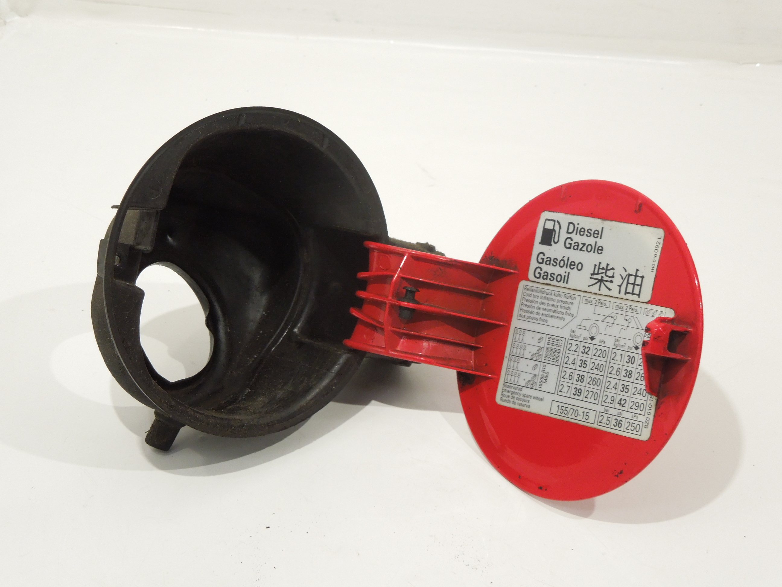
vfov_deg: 16.6
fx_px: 2011
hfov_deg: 22.0
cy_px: 294
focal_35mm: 89
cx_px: 391
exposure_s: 1/25
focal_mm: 16
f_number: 4.6
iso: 400
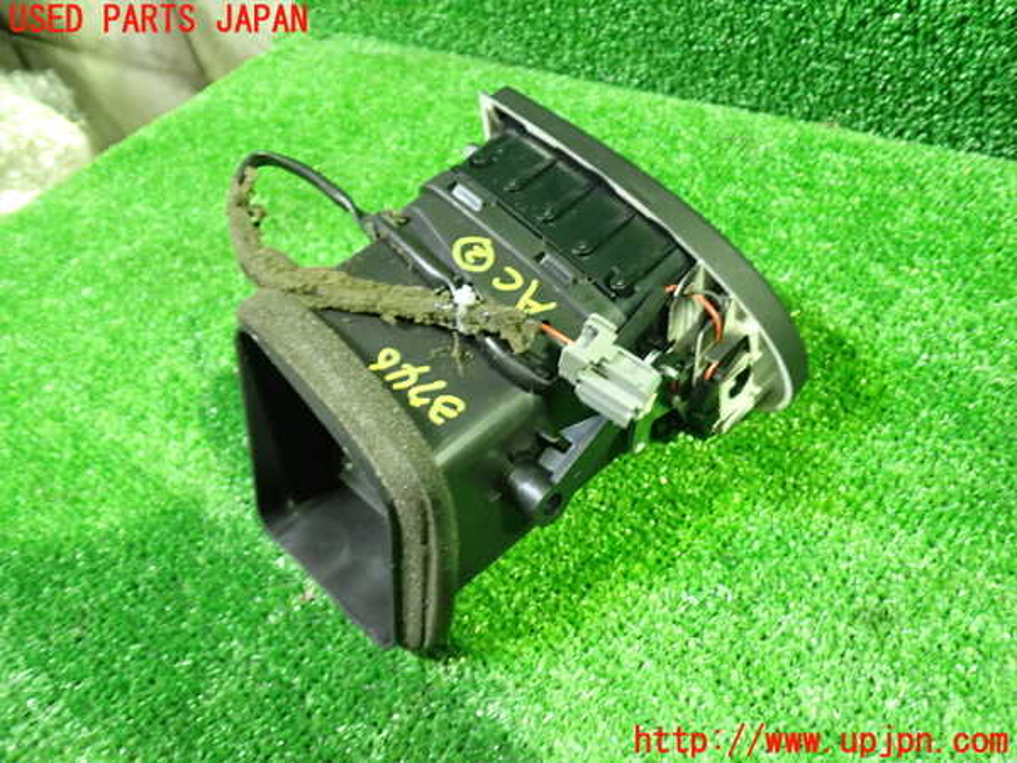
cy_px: 382
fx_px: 881
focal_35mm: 30
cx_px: 508
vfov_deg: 46.8
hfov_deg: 60.0
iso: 800
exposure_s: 1/20
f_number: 2.3
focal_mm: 5.4
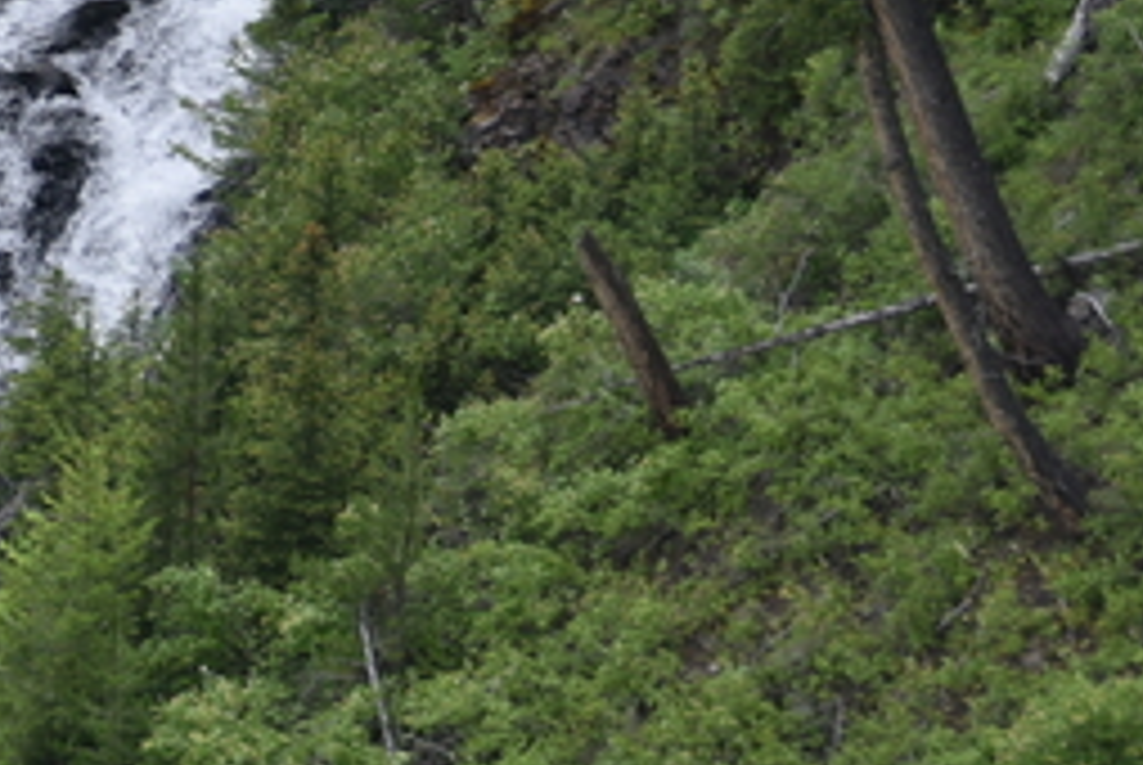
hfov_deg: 4.7
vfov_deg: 3.2
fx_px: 13604
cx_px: -1152
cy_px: -1012
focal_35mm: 428
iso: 100
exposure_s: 1/200
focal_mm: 85
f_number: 5.6
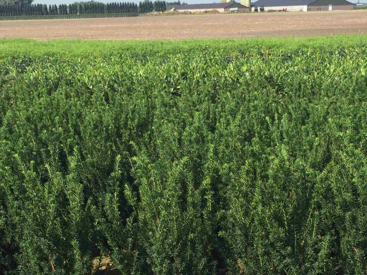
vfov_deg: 21.7
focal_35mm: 67
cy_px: 208
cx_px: 191
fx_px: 710
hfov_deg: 29.0
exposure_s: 1/1163
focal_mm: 4.15
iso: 32
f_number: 2.2
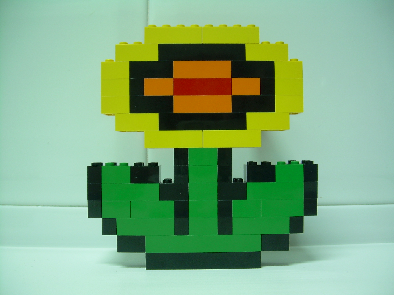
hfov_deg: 49.0
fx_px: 433
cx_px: 197
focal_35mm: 38
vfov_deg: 37.7
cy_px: 148
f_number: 2.8
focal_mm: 6.3
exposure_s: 1/5.7
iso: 50
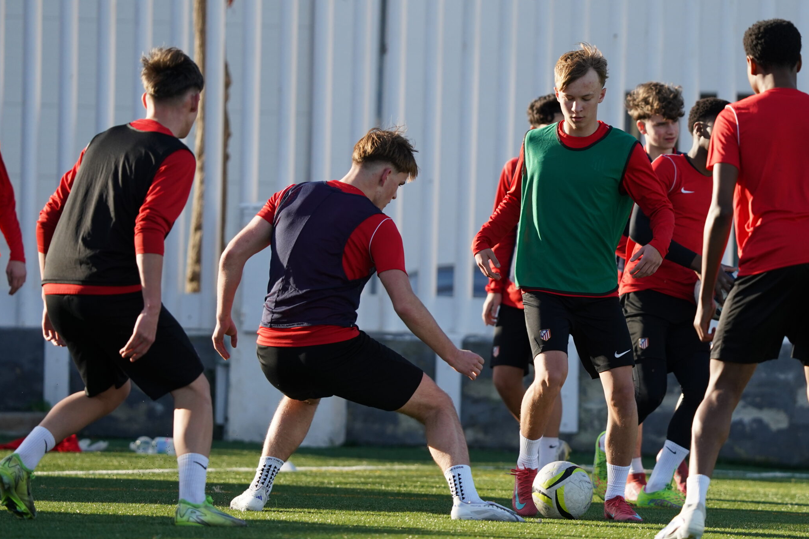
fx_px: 10179
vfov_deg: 3.0
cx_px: 435
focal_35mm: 453
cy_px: 277
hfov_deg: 4.6
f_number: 6.3
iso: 1000
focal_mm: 362
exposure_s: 1/1600
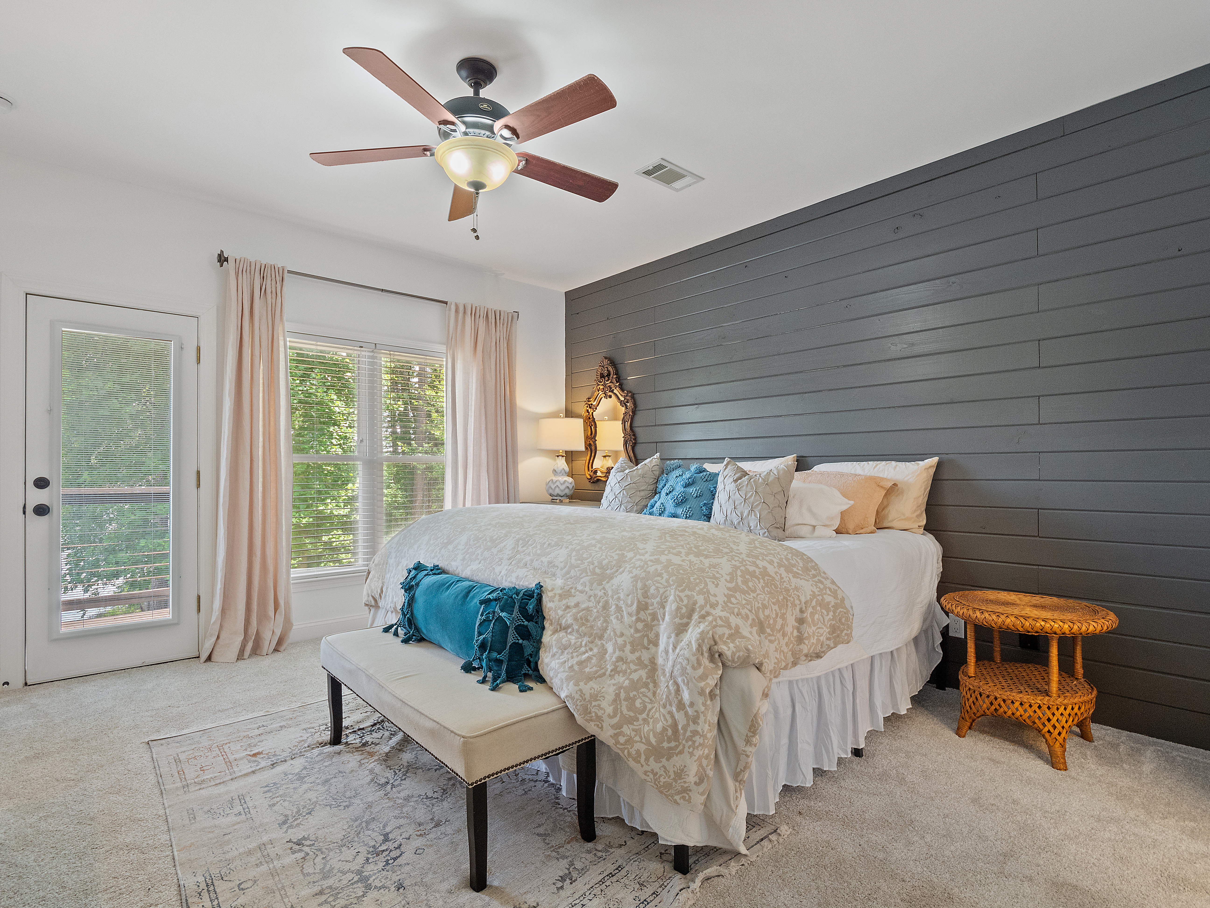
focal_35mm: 16
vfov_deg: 78.1
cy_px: 454
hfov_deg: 94.5
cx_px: 605
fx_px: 559
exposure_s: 1/13
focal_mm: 8
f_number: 5.6
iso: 400
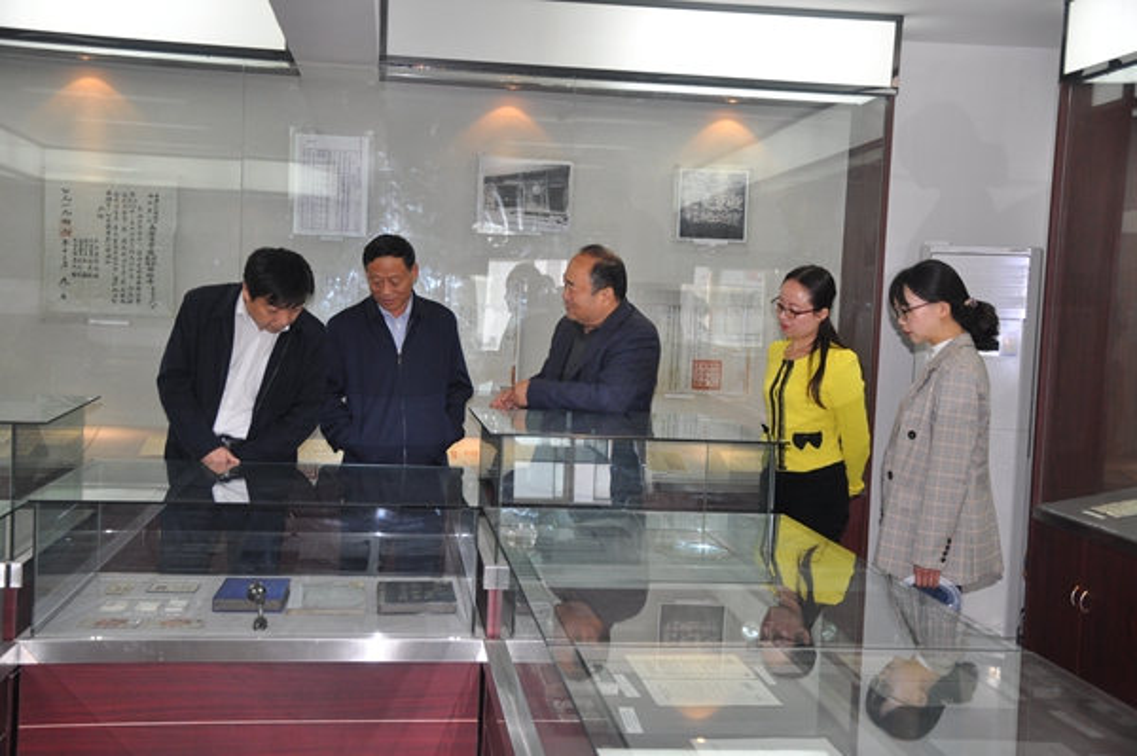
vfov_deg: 31.8
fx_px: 1325
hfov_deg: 46.4
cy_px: 378
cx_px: 568
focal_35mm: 42
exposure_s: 1/60
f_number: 4
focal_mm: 28
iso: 500
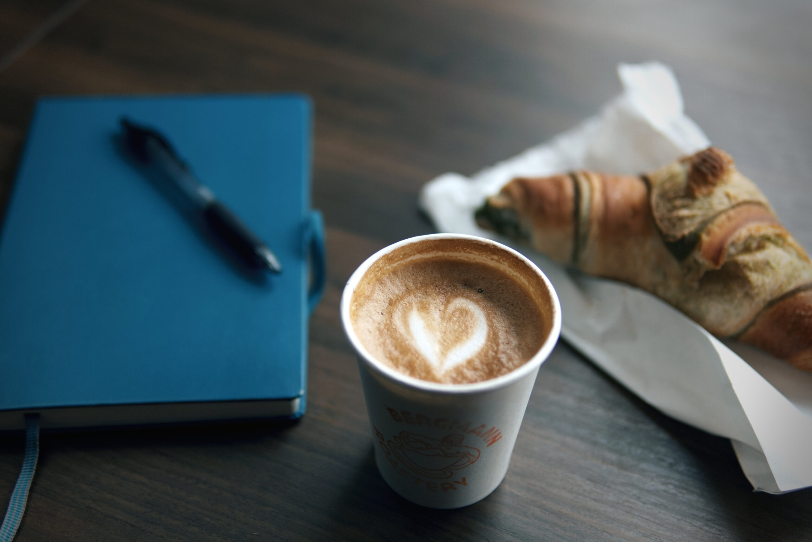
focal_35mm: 45
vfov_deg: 29.9
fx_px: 1016
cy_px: 271
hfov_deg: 43.6
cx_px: 406
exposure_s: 1/640
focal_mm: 30
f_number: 1.4
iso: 320
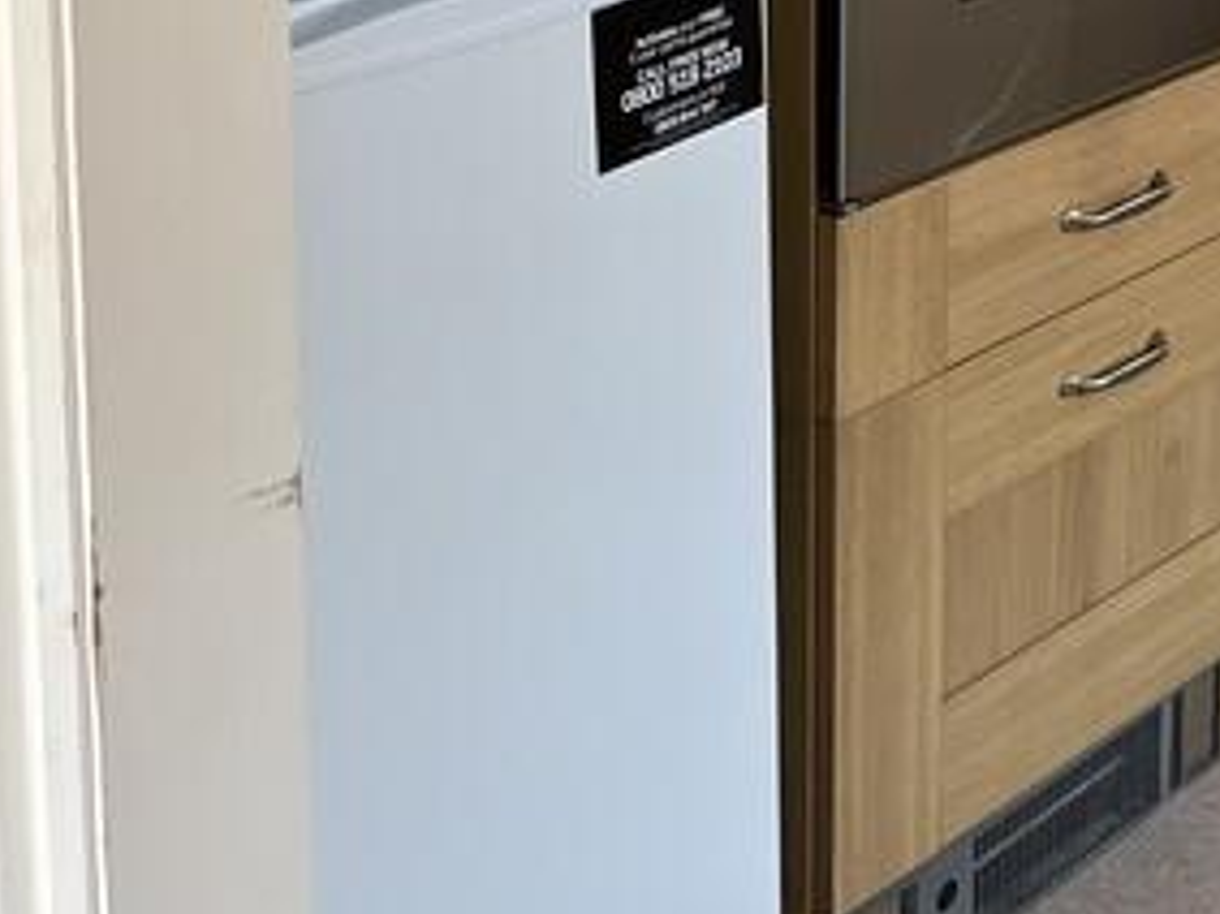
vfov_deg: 15.0
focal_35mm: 94
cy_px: -285
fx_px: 3312
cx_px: 1811
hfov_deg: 18.6
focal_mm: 5.1
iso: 80
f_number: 1.6
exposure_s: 1/121
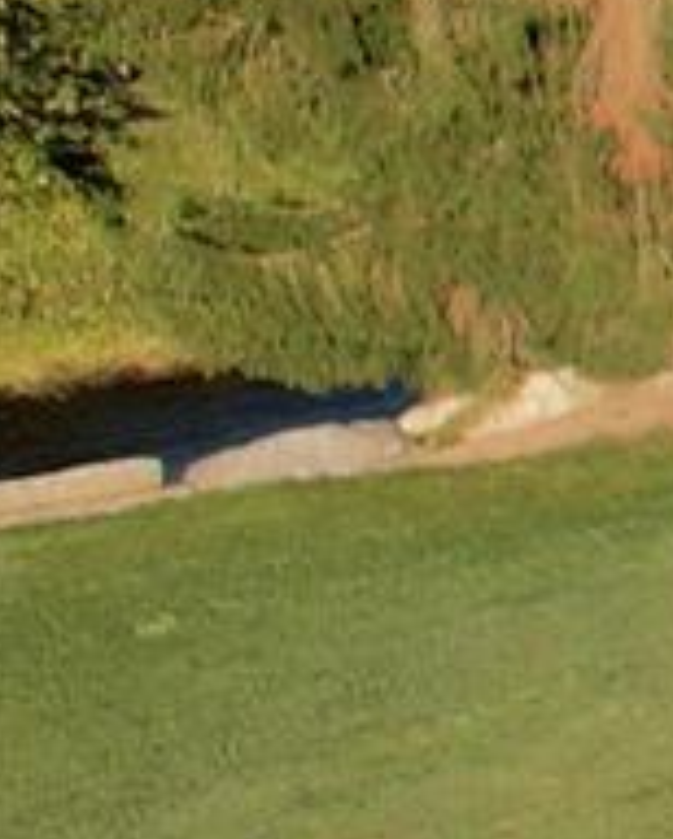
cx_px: 4300
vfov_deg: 8.7
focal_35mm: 220
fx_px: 5469
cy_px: -159
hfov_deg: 4.6
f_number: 2.8
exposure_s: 1/1250
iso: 100
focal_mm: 8.38
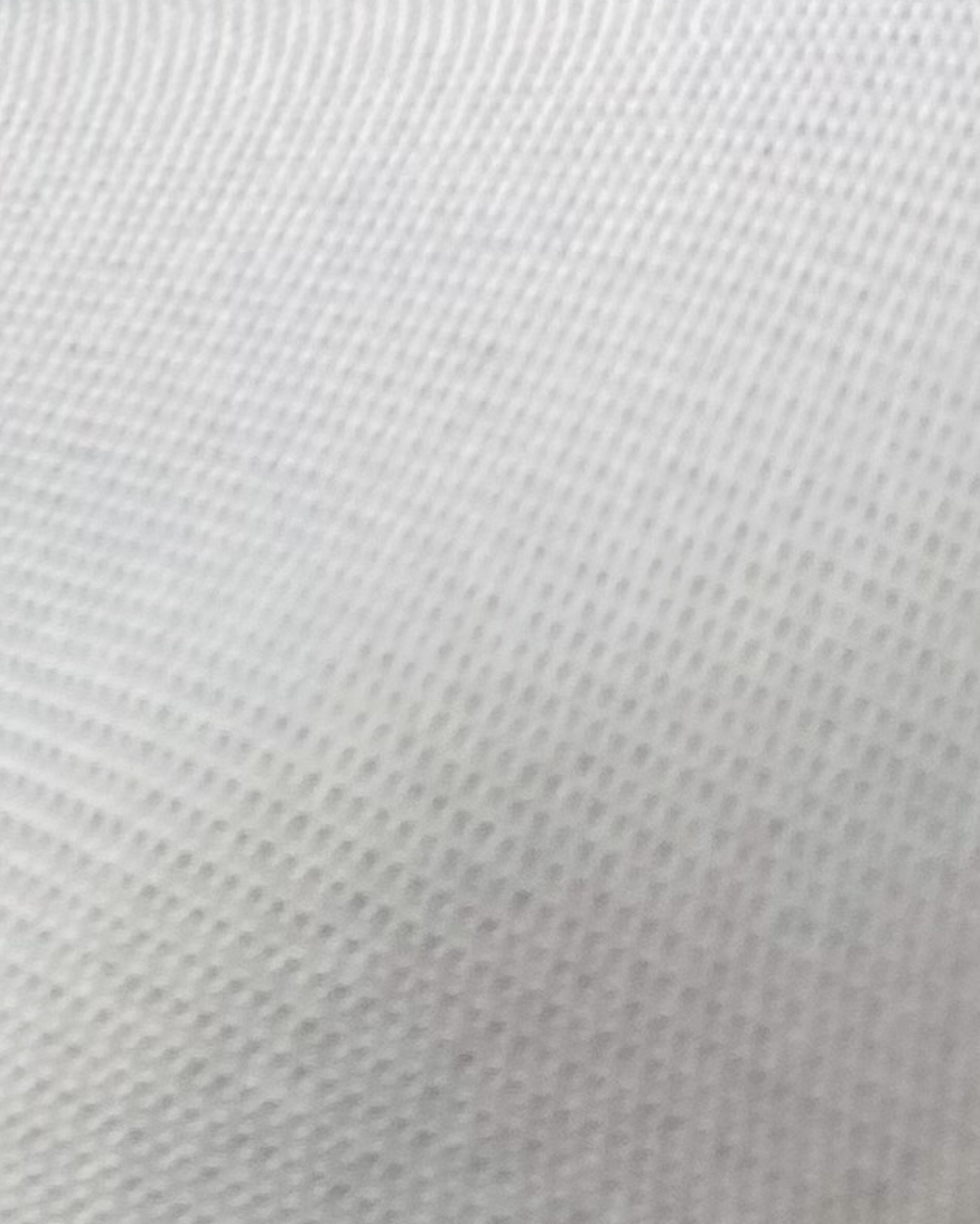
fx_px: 4711
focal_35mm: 130
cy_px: -594
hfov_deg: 10.5
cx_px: -1234
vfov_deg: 13.9
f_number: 1.8
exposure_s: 1/100
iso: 32
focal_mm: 4.25
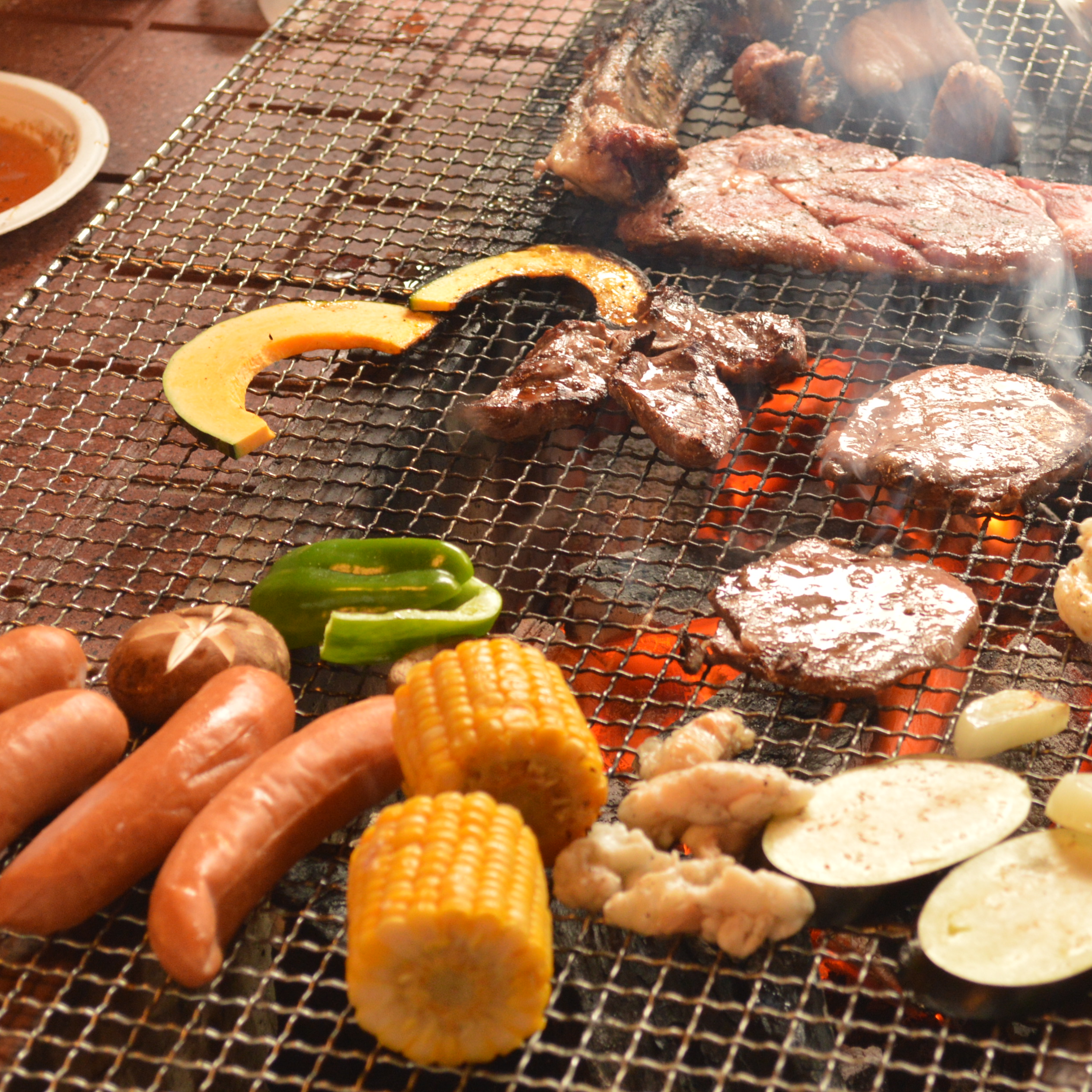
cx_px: 646
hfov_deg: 19.1
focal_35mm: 91
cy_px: 469
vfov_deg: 19.1
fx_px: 3248
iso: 800
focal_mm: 40
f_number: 5.3
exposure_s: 1/50
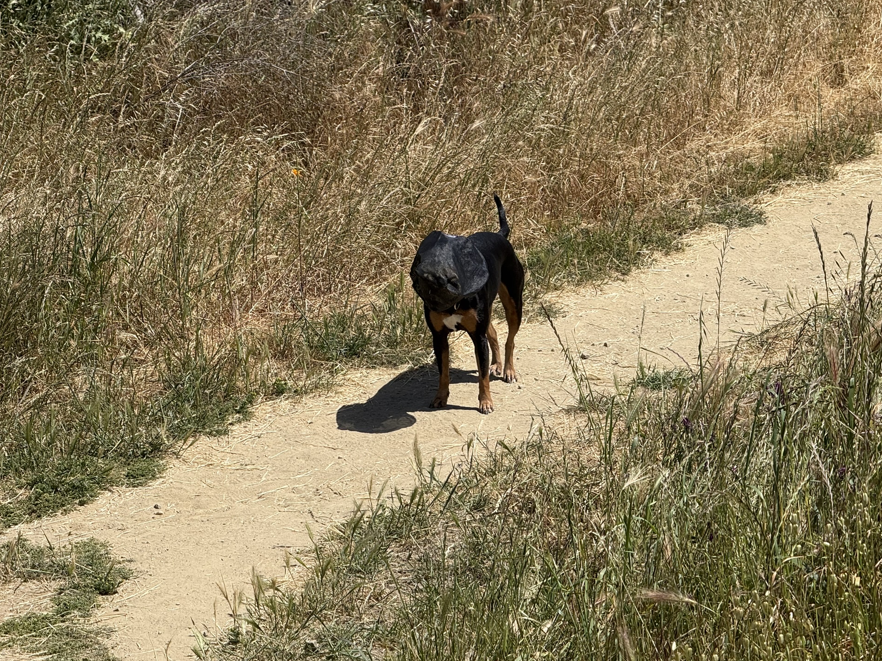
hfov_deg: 15.3
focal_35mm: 129
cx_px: 469
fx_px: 3287
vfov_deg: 11.5
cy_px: 323
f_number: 2.8
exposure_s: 1/1969
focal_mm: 15.66
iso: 50
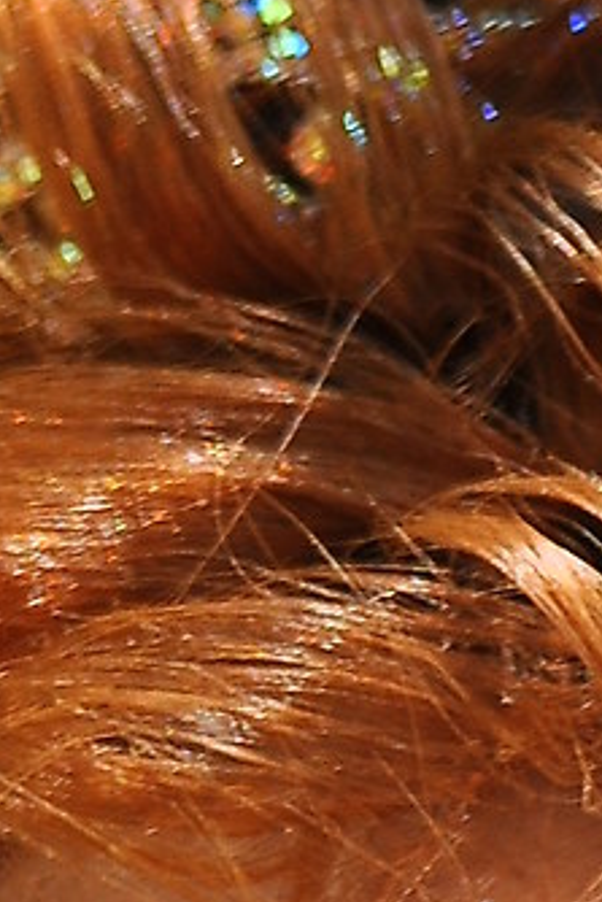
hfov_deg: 0.8
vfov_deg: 1.1
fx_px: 45876
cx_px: 248
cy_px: 2004
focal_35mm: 1831
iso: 200
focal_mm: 170
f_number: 5
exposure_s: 1/320
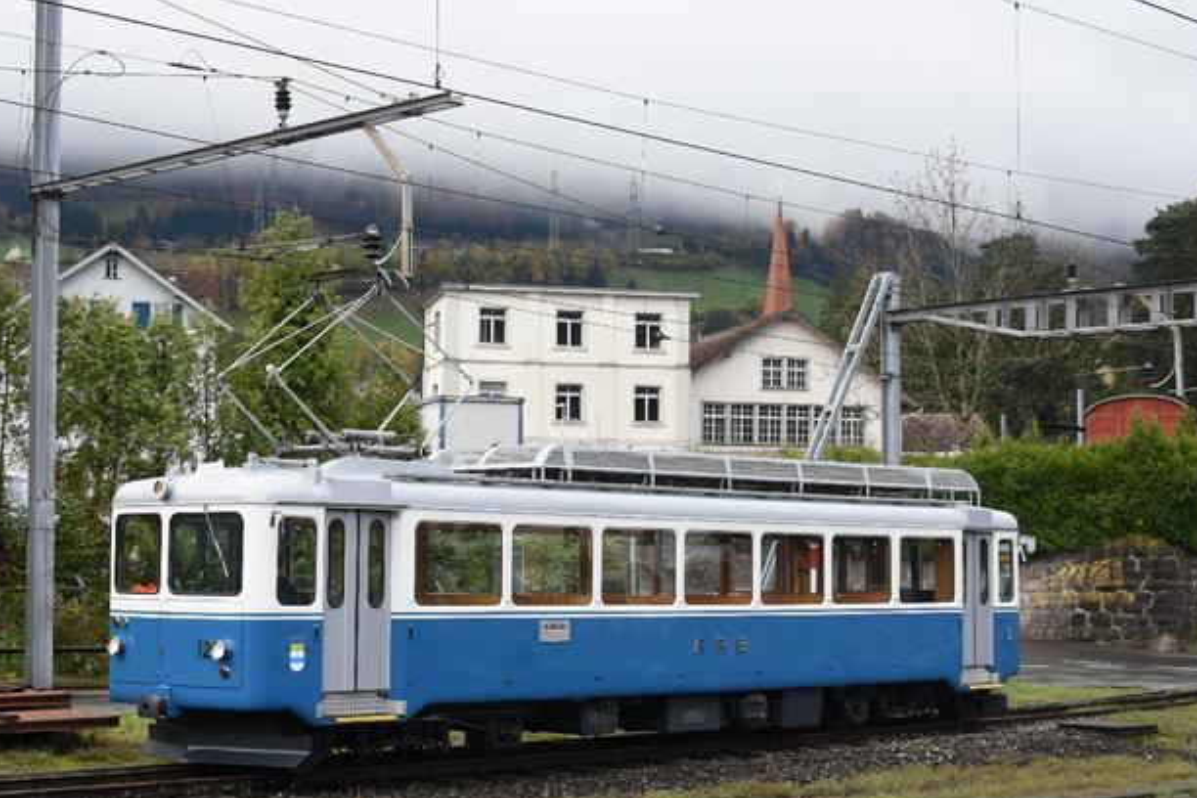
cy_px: 374
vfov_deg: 21.2
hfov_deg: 31.4
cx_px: 501
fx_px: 2128
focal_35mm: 64
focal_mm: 34
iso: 640
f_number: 6.3
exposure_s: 1/640
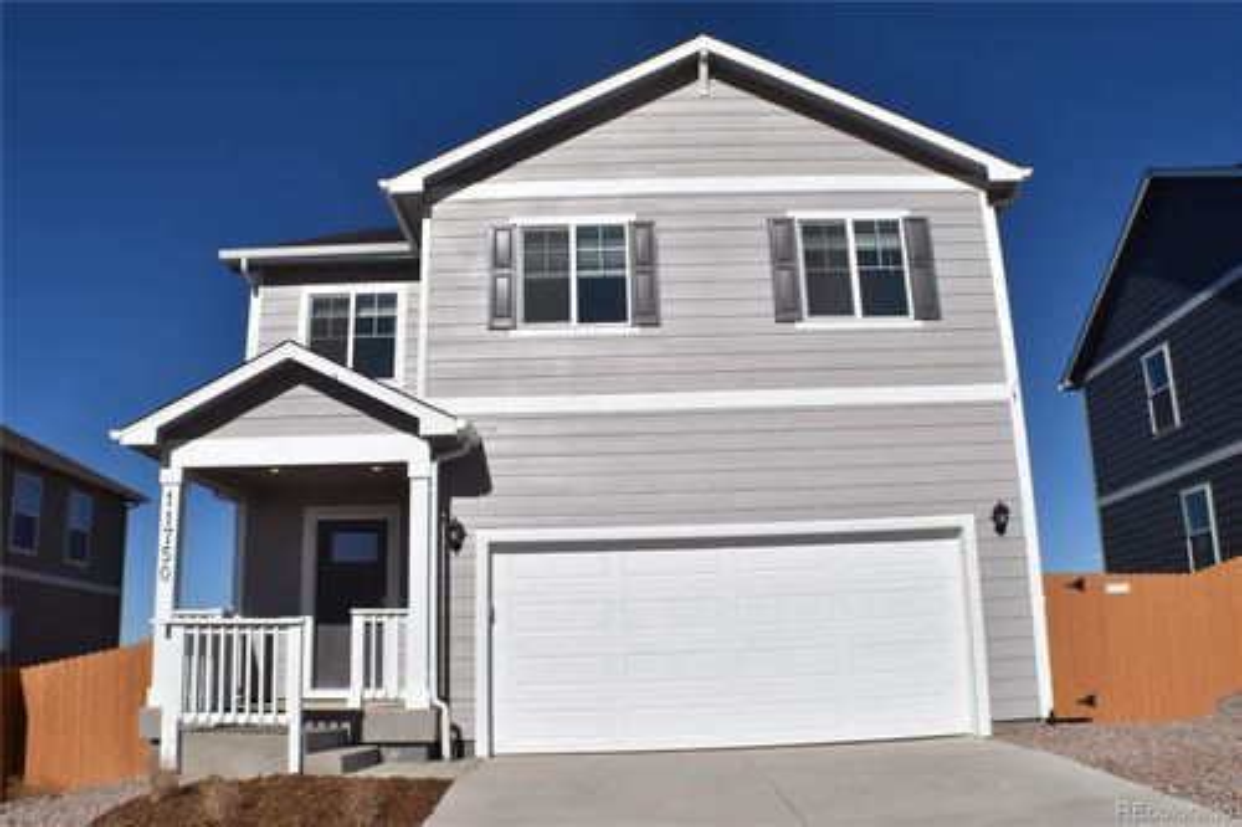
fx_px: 1345
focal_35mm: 39
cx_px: 621
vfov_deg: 34.2
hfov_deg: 49.6
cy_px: 414
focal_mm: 26
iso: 200
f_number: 13
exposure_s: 1/640
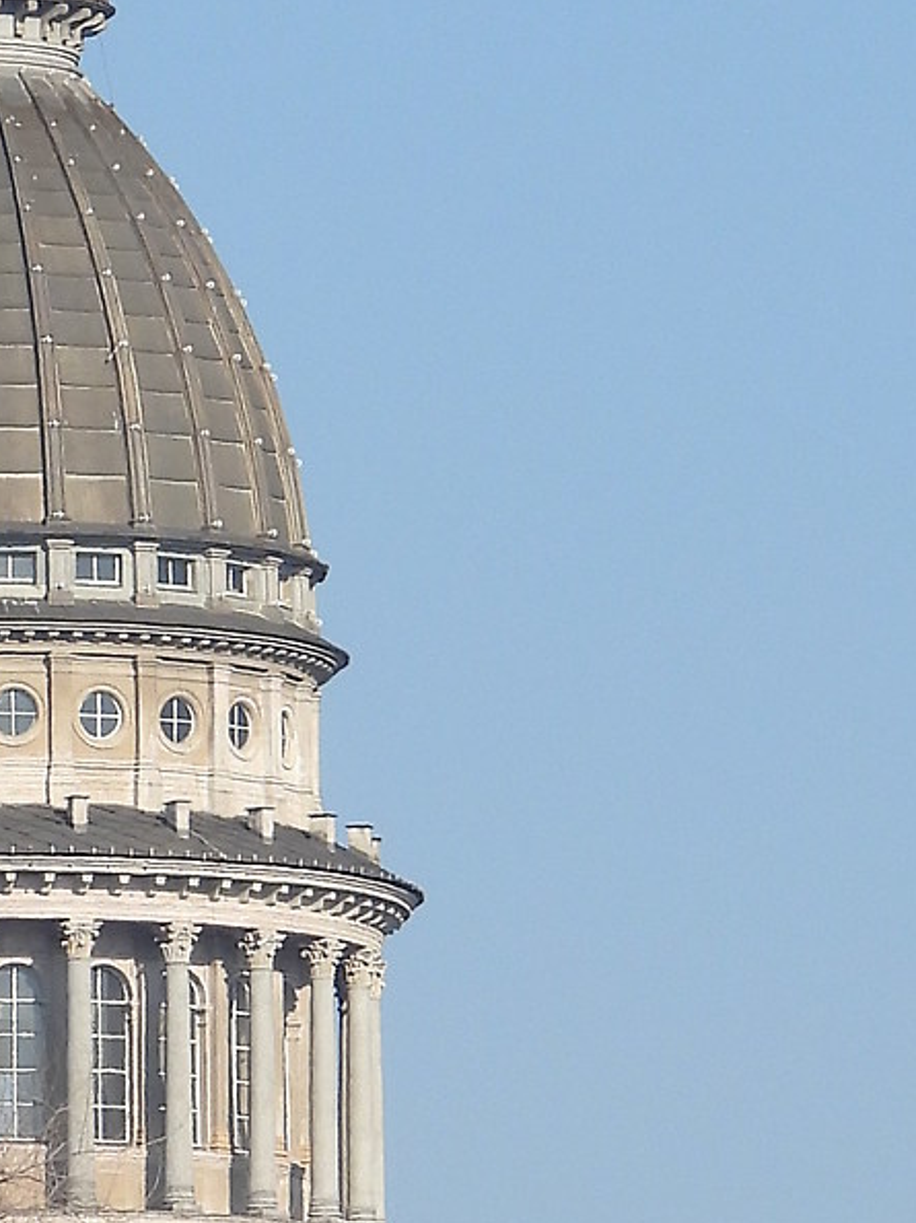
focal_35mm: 748
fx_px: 26410
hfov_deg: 2.0
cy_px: 509
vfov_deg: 2.7
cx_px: 241
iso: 100
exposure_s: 1/1000
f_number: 4.5
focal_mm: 33.2
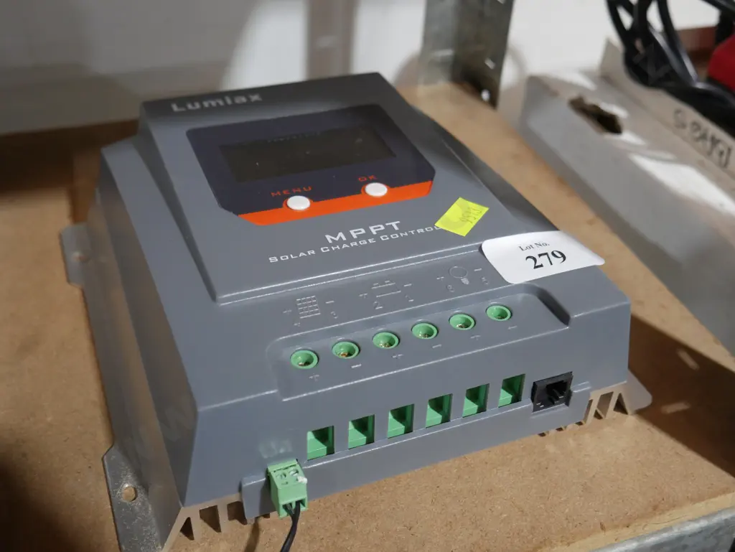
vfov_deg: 36.0
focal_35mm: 40
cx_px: 368
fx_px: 850
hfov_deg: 46.8
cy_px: 276
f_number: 4.5
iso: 1250
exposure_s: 1/60
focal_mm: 20
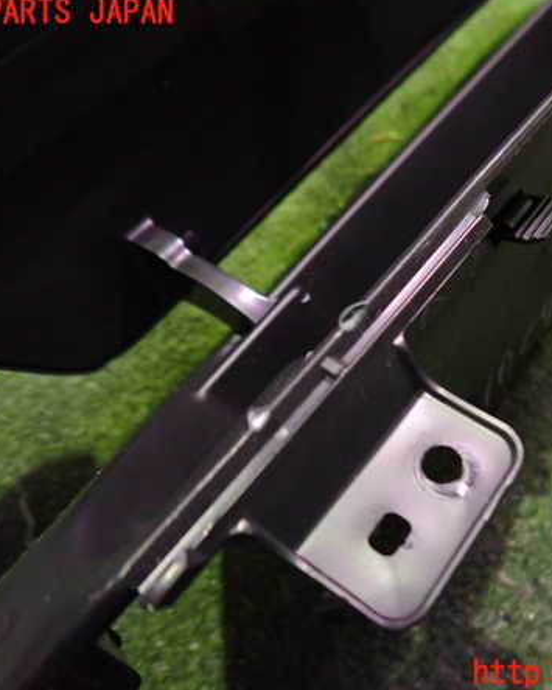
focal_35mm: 33
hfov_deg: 44.0
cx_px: 358
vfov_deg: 54.2
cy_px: 343
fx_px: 674
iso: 800
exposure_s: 1/25
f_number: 2
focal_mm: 4.5
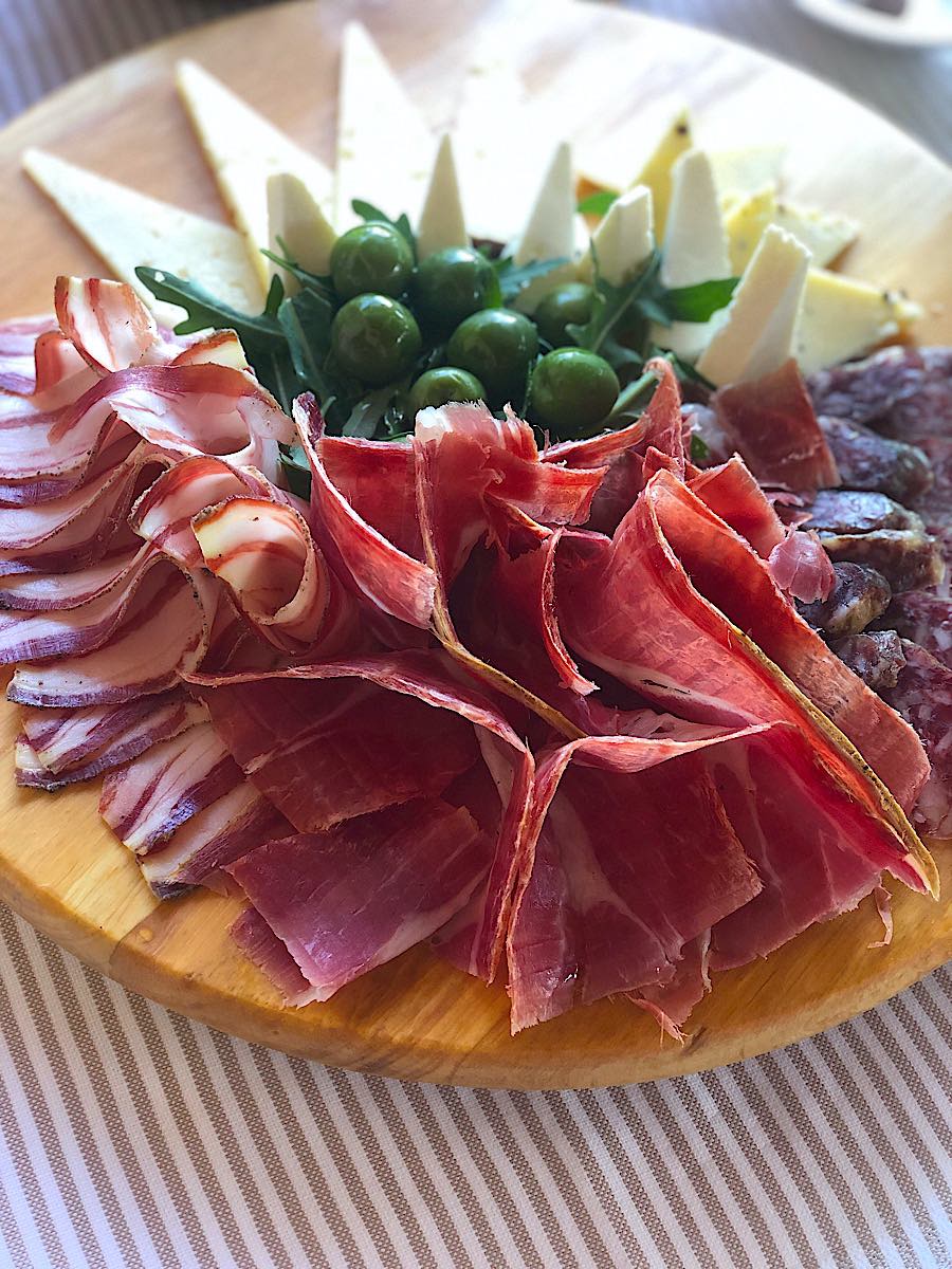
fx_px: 2090
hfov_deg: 25.7
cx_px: 476
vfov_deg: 33.8
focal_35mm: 57
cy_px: 634
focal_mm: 6.6
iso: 32
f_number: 2.8
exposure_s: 1/30
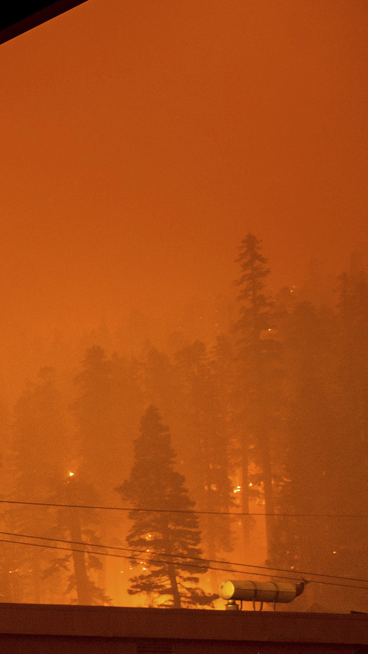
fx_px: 885
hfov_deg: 15.5
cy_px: 565
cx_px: -469
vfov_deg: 38.3
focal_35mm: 51
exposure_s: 30
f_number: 5.6
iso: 400
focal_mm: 17
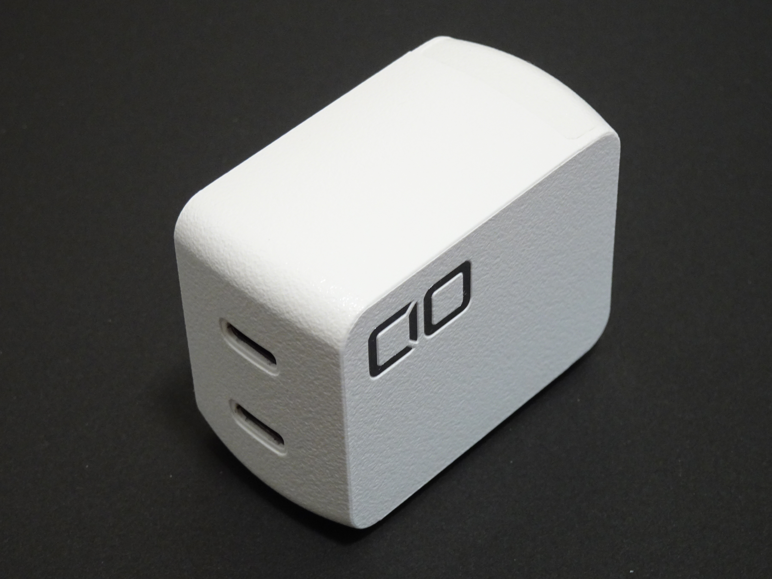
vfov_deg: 16.2
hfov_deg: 21.5
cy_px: 290
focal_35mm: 91
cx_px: 386
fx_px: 2029
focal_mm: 14.29
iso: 400
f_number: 5
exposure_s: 1/13
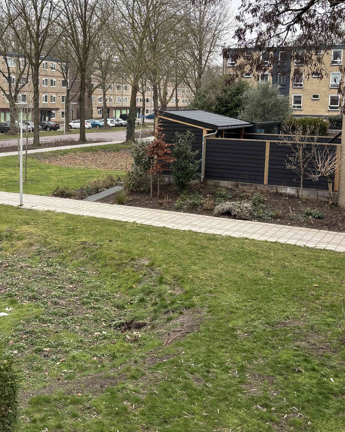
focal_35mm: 47
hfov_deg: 31.5
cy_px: 161
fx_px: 600
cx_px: 85
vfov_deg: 39.3
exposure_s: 1/192
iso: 40
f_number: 1.6
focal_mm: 5.96
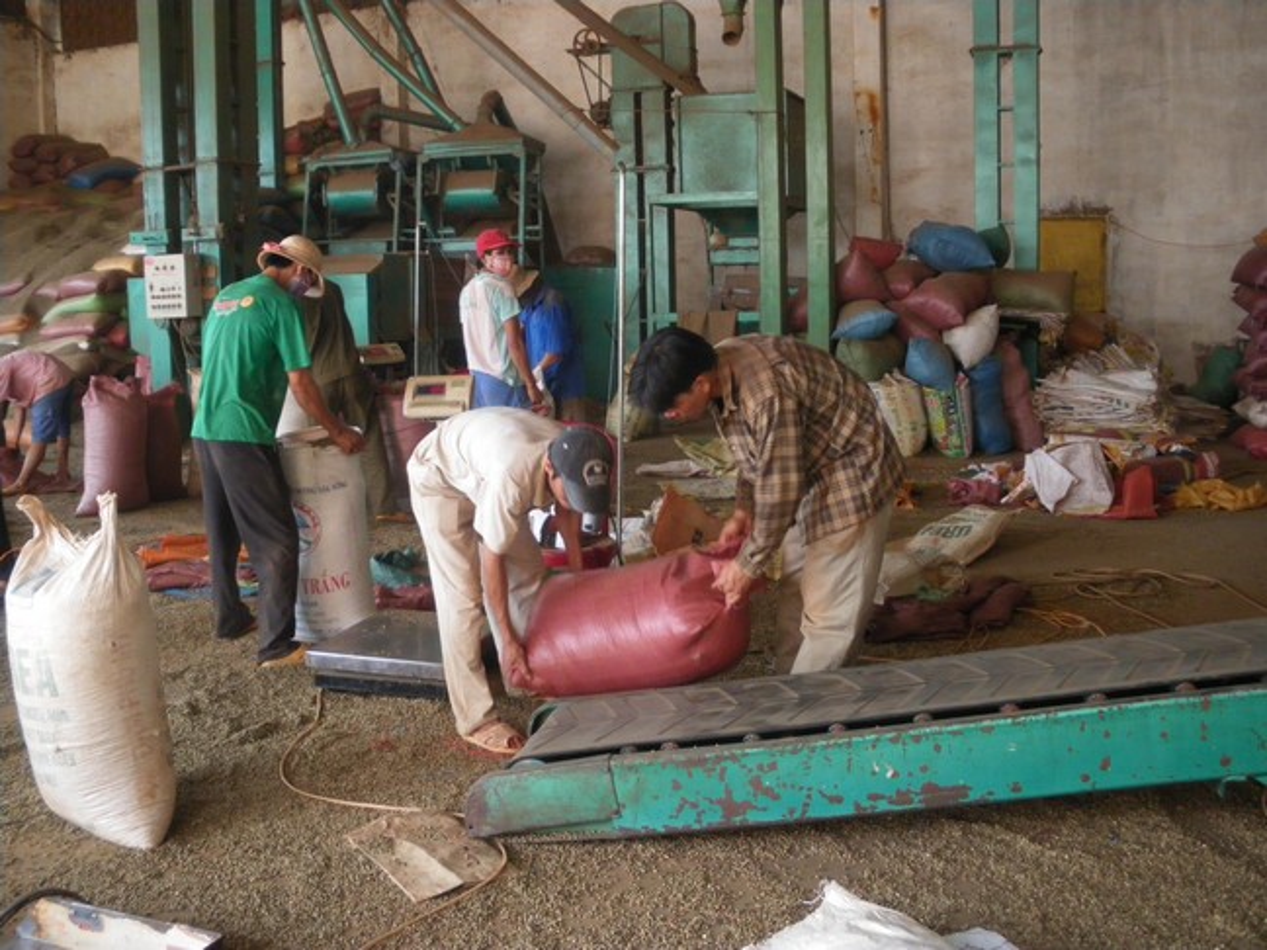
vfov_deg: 39.7
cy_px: 475
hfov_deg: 51.4
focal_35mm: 36
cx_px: 634
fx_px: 1318
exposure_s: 1/60
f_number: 3.5
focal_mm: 6.3
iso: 250
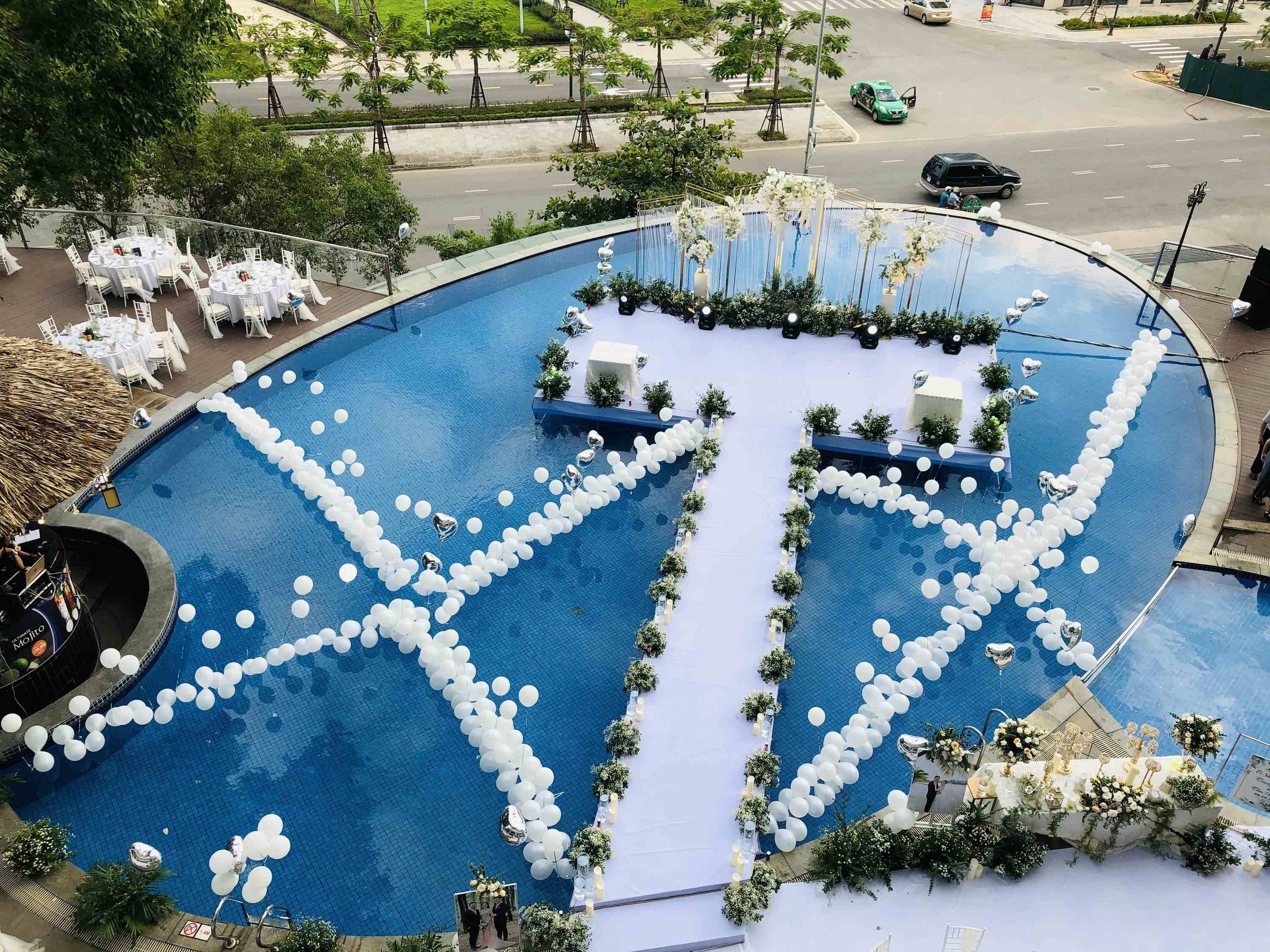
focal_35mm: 28
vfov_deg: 49.7
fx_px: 1027
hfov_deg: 63.4
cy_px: 476
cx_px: 635
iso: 20
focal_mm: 4
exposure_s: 1/466
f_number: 1.8
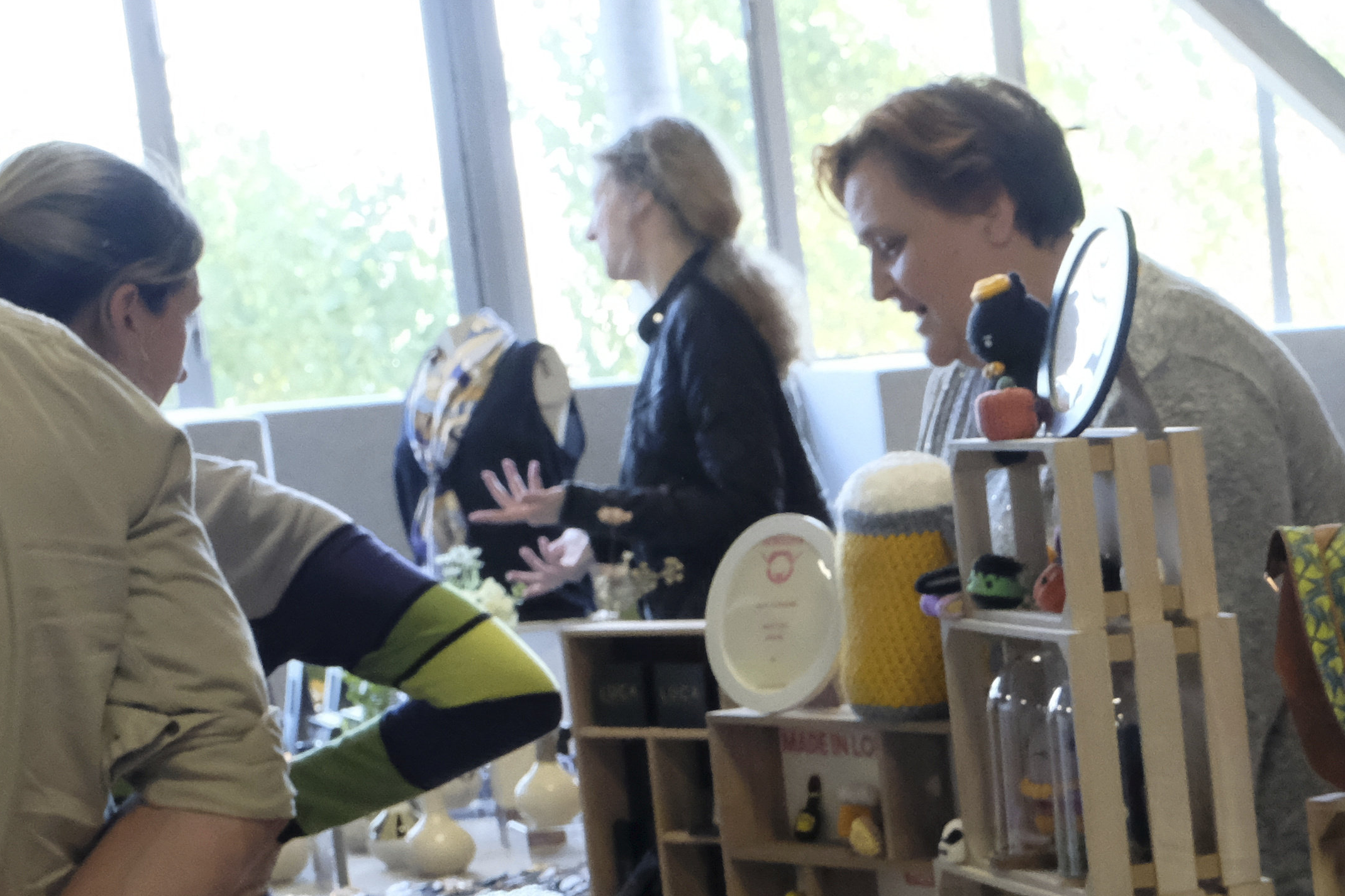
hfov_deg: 19.1
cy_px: 1208
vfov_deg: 13.0
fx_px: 3773
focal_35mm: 101
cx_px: 1613
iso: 6400
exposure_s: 1/160
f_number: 6.4
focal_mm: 24.2
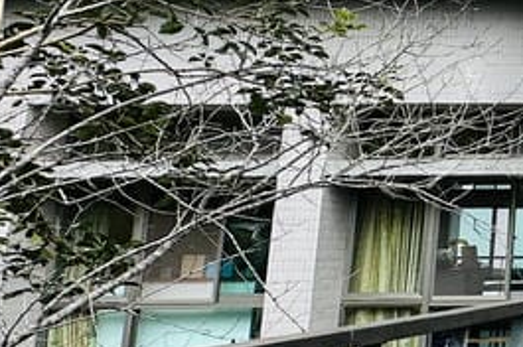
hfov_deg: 21.1
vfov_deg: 20.4
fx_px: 958
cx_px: 932
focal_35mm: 66
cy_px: 79
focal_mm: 2.22
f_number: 2.2
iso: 40
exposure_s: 1/875
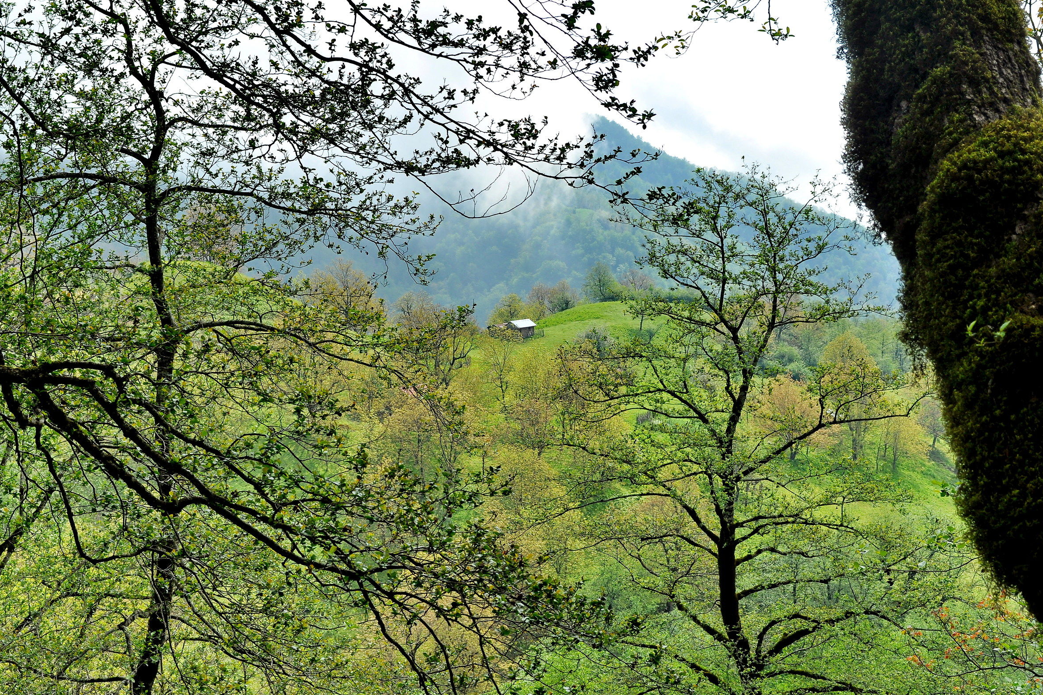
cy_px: 351
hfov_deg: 32.9
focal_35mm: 61
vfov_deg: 22.3
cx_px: 513
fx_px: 1767
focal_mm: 40
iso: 200
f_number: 9
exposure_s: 1/320
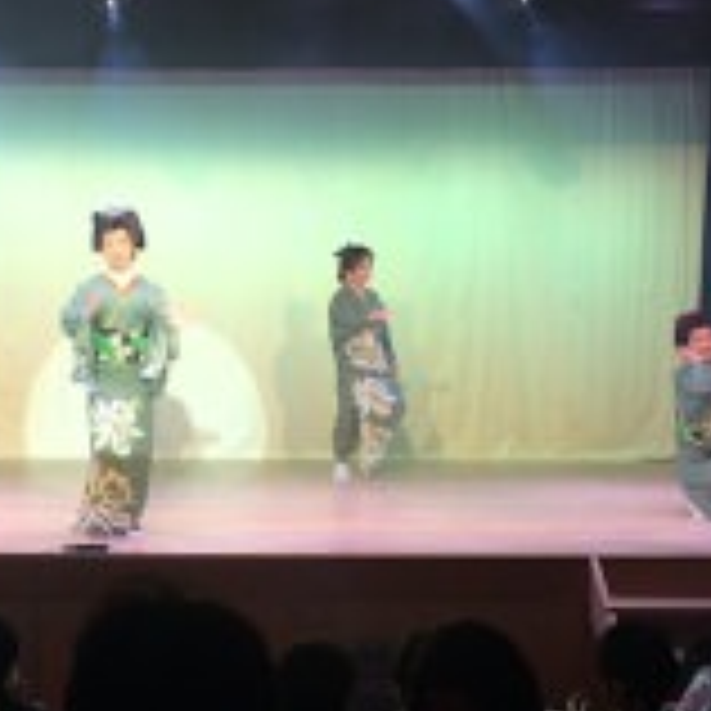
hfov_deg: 25.9
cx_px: 112
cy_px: 382
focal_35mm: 65
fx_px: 1510
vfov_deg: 26.5
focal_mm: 4.15
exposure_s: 1/60
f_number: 2.2
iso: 40
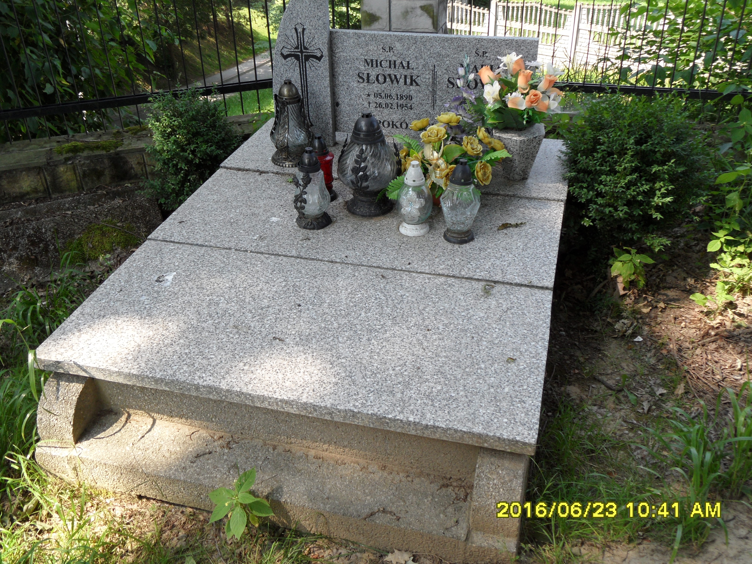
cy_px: 282
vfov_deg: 44.2
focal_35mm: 32
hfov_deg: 56.8
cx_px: 376
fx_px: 695
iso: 80
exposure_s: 1/125
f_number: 3.4
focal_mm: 5.3
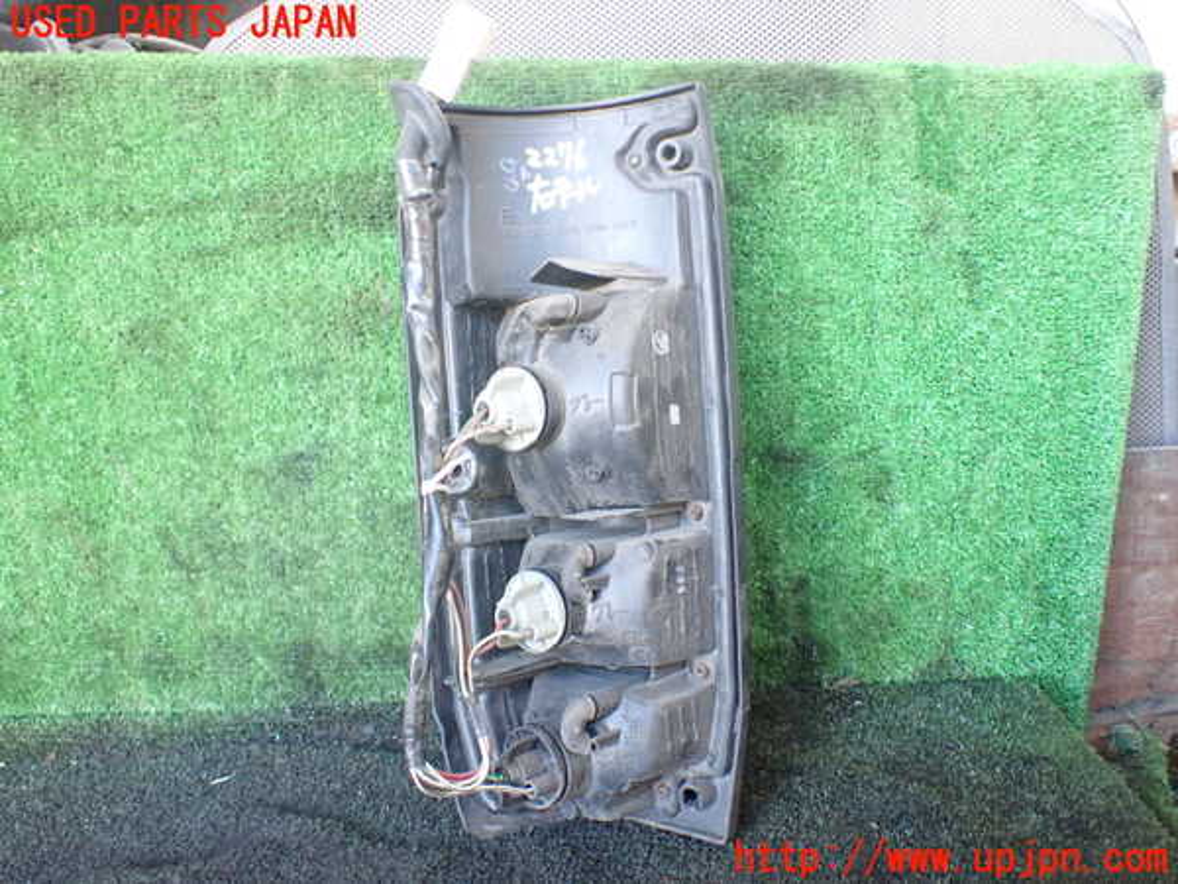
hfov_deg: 60.0
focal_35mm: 30
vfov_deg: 46.8
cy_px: 442
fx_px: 1021
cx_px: 589
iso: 800
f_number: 2.3
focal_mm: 5.4
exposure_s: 1/80
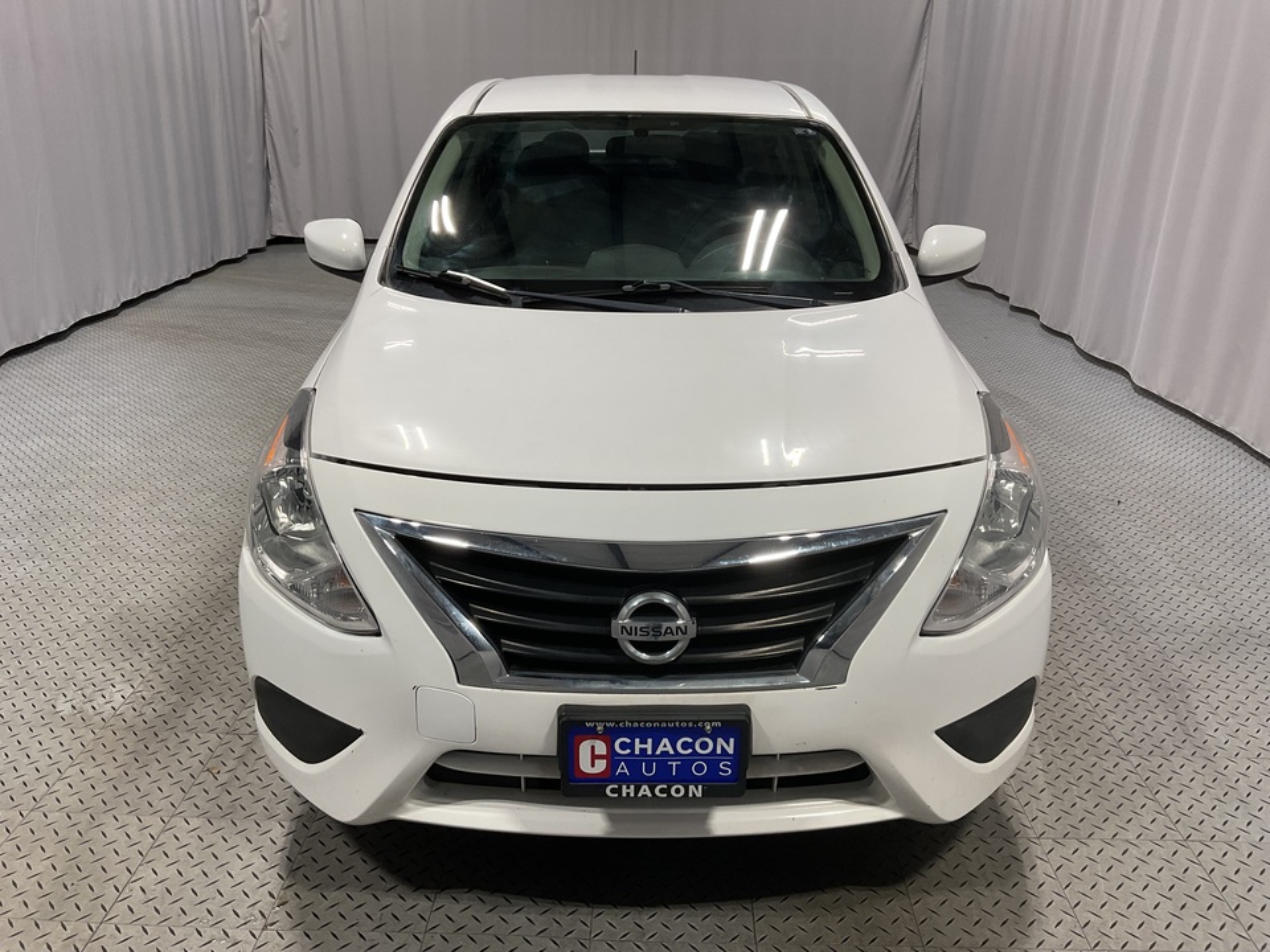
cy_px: 476
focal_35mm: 29
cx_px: 635
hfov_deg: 61.7
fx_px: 1064
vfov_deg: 48.2
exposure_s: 1/100
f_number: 1.8
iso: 40
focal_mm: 3
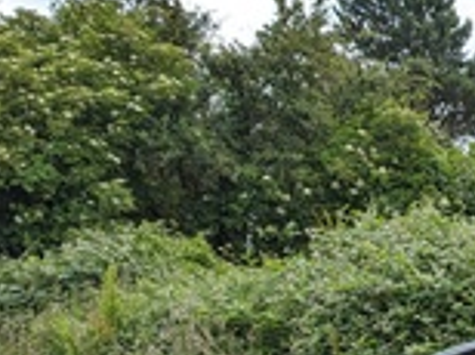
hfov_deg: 16.8
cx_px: 814
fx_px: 1370
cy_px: 673
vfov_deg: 13.1
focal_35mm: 100
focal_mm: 6.81
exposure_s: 1/928
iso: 37
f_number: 1.85
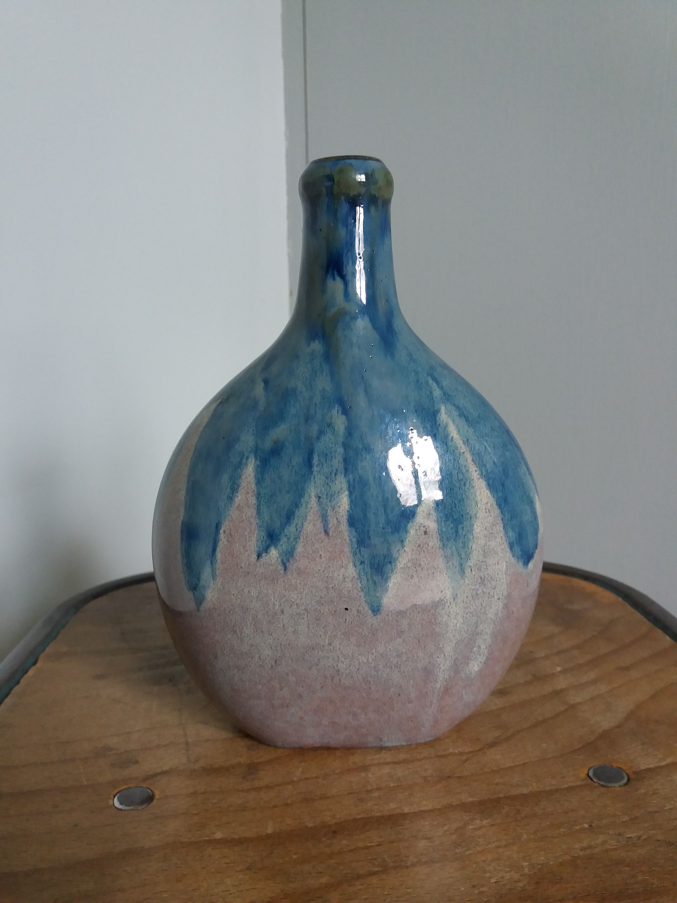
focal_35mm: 28
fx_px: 730
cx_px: 338
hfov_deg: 49.7
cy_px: 452
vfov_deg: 63.4
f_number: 1.9
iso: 160
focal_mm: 3.7
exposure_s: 1/30
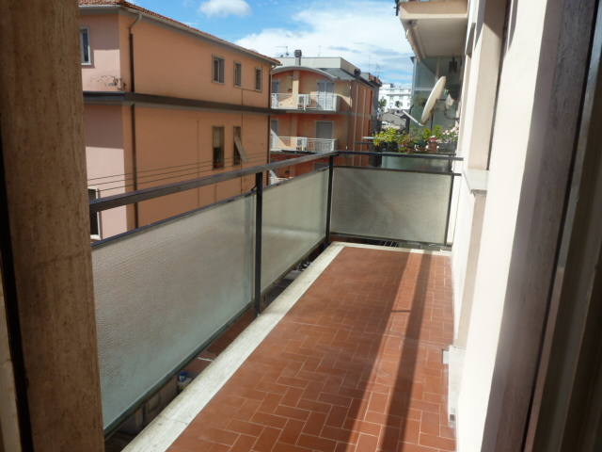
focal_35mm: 25
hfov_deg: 69.4
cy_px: 226
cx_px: 301
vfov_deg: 54.9
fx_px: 435
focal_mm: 4.1
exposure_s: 1/400
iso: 80
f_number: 5
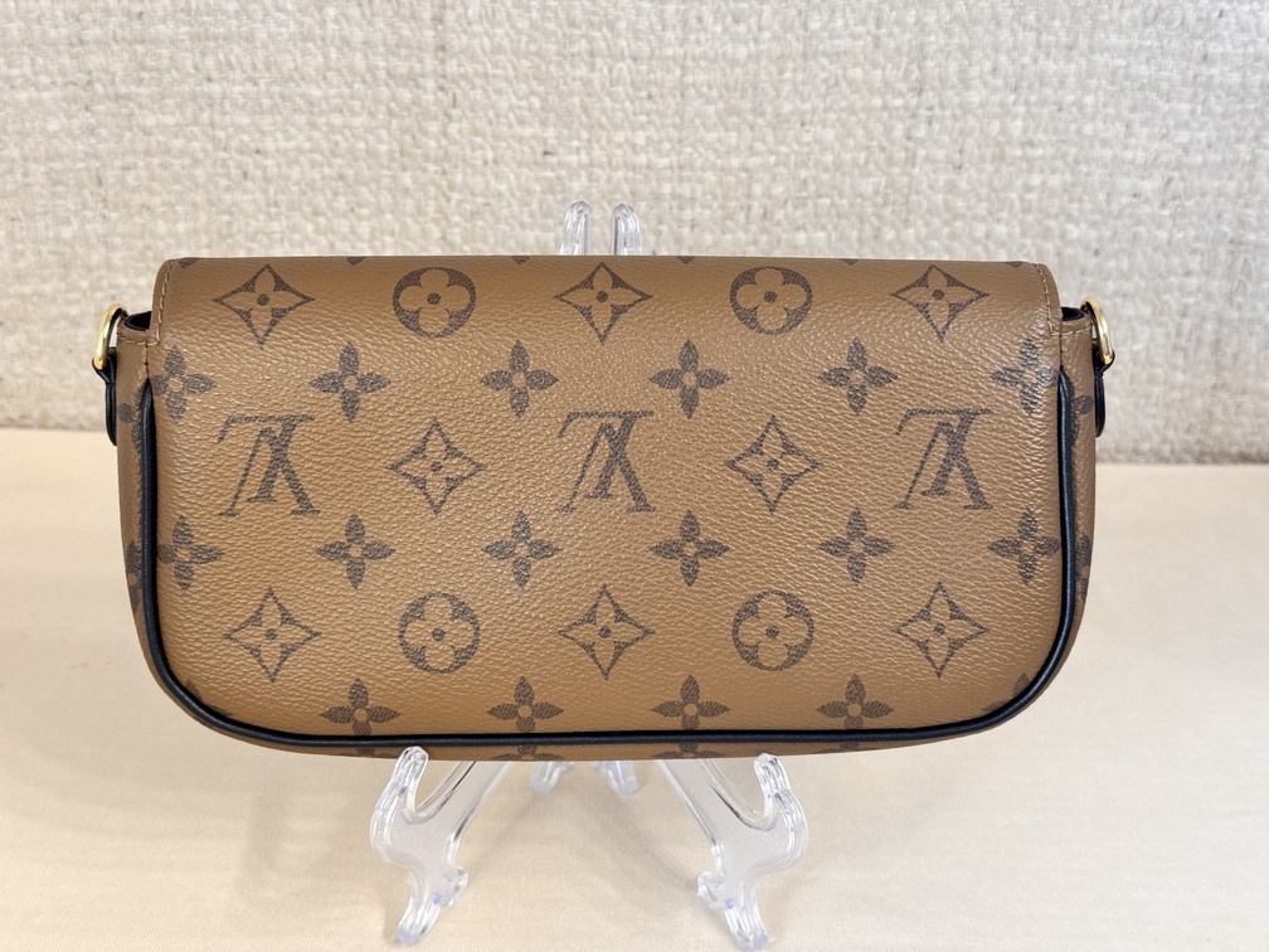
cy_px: 476
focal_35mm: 48
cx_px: 634
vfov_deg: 30.3
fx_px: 1760
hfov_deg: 39.7
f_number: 1.78
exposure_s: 1/50
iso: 200
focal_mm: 6.76
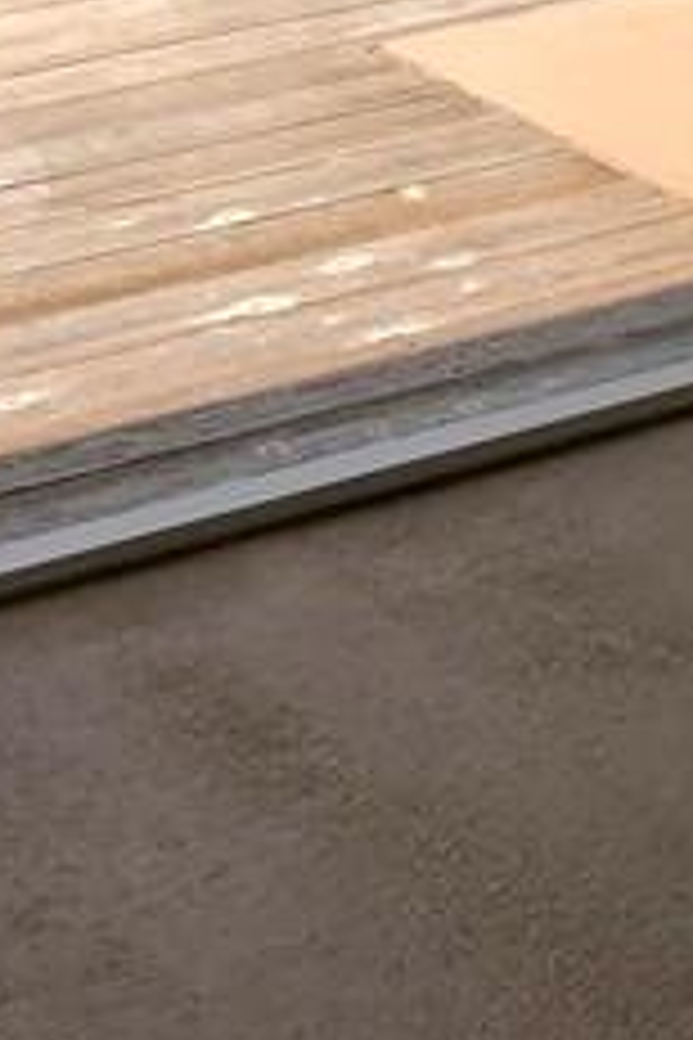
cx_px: 662
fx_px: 3725
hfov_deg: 10.6
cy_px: -671
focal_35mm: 129
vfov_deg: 14.5
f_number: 1.8
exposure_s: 1/480
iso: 20
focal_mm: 3.99
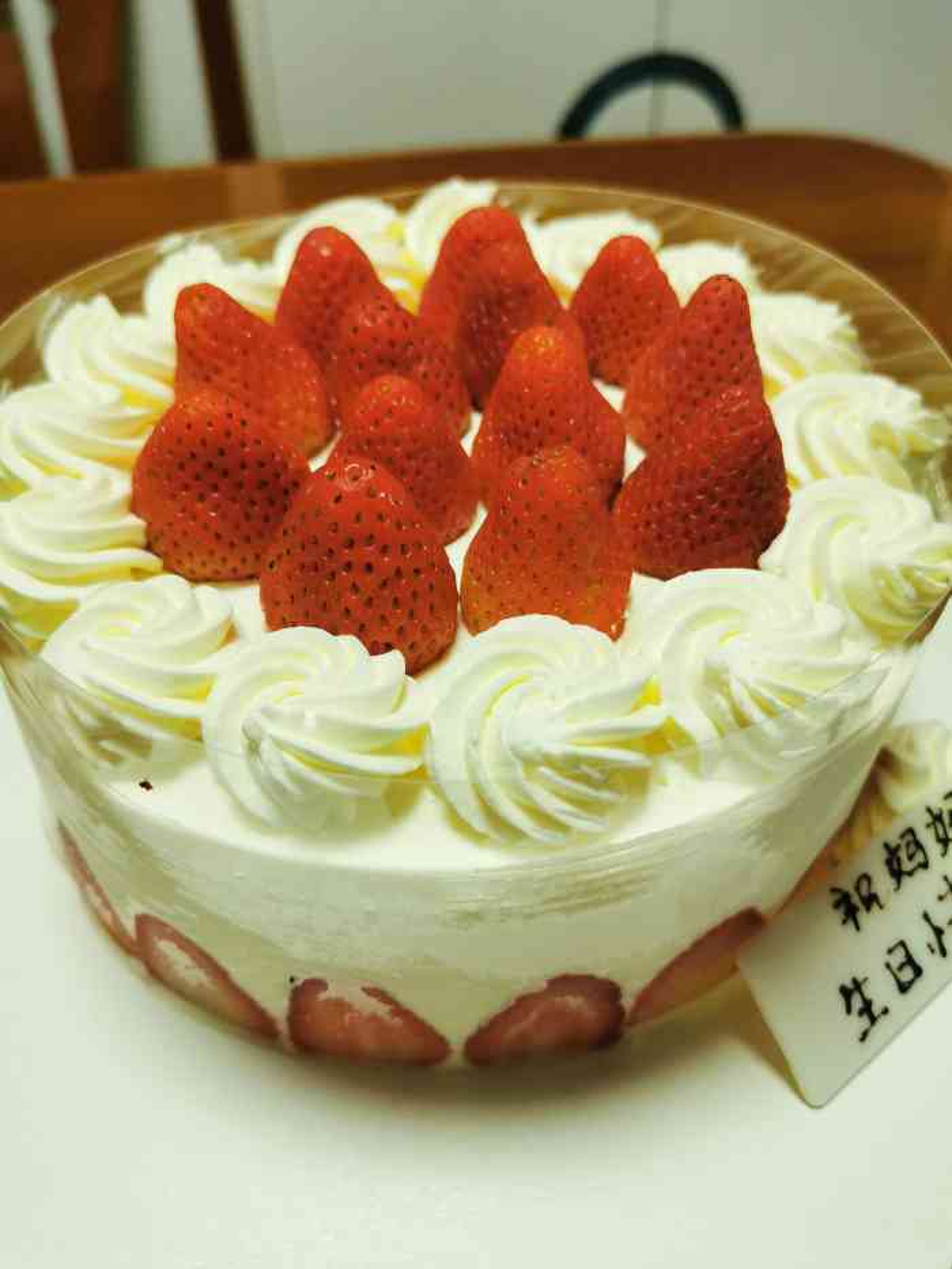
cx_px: 476
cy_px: 634
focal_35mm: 27
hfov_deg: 51.4
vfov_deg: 65.3
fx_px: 990
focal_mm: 5.58
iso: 125
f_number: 1.8
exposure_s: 1/50
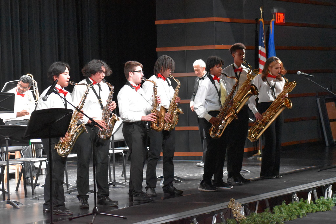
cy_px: 112
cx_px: 168
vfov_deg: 10.8
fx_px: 1190
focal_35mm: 128
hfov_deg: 16.1
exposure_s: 1/250
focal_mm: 85
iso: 8000
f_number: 4.8
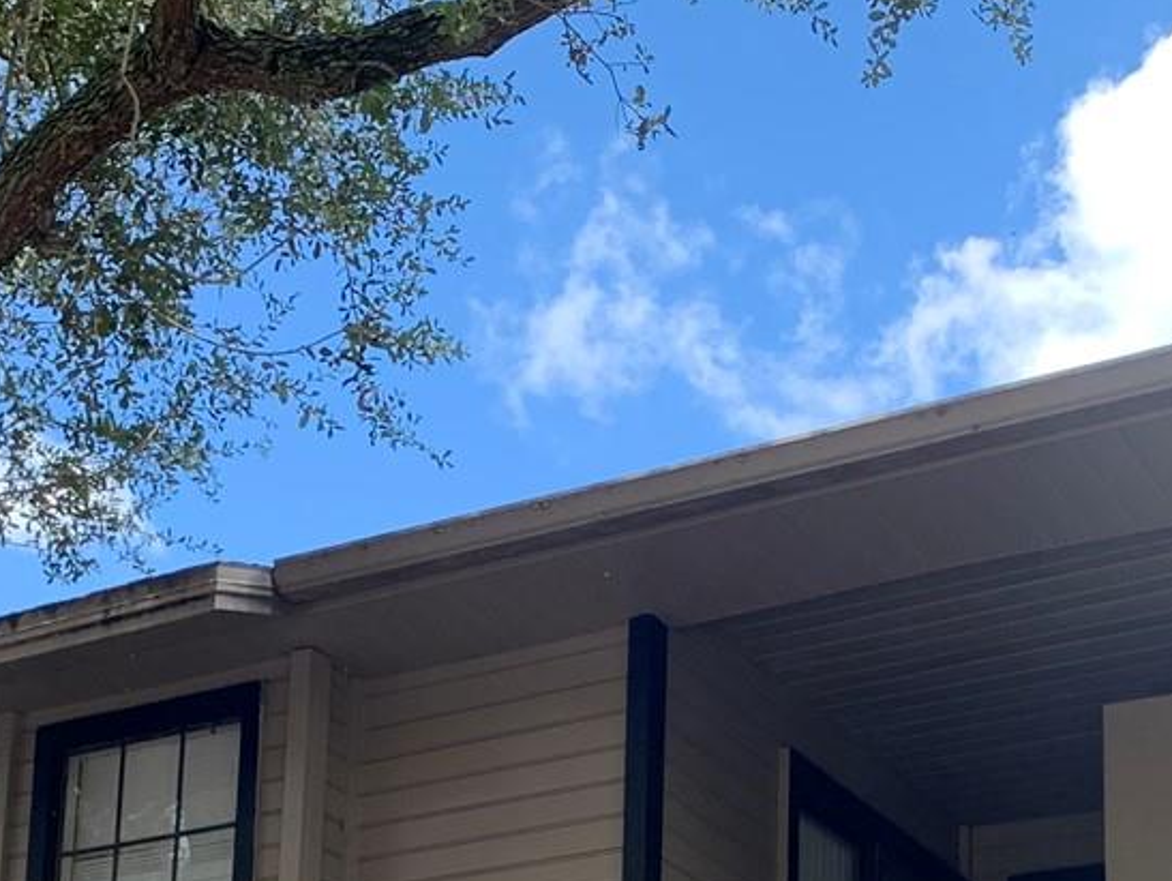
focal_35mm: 76
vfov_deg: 18.3
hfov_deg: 25.6
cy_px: 1100
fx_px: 2575
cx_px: 604
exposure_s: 1/243
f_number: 1.8
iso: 25
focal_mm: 4.25
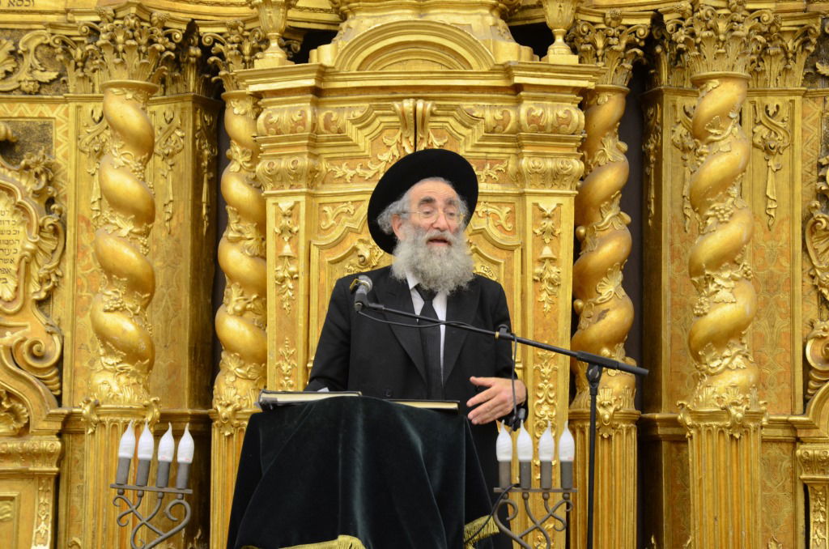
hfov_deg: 24.2
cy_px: 274
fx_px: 1930
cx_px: 414
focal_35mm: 84
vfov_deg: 16.2
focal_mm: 56
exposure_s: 1/125
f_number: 5.3
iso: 1250
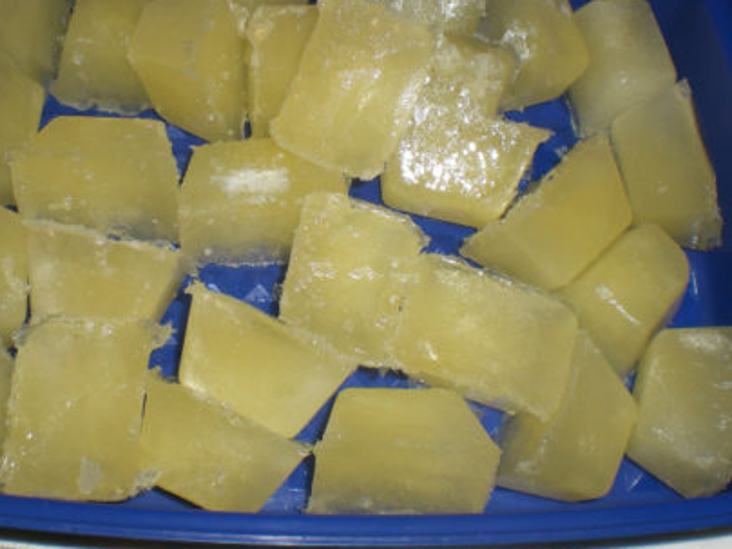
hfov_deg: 34.3
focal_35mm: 56
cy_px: 194
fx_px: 1184
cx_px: 343
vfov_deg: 26.0
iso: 50
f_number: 4.4
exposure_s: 1/60
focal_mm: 6.3
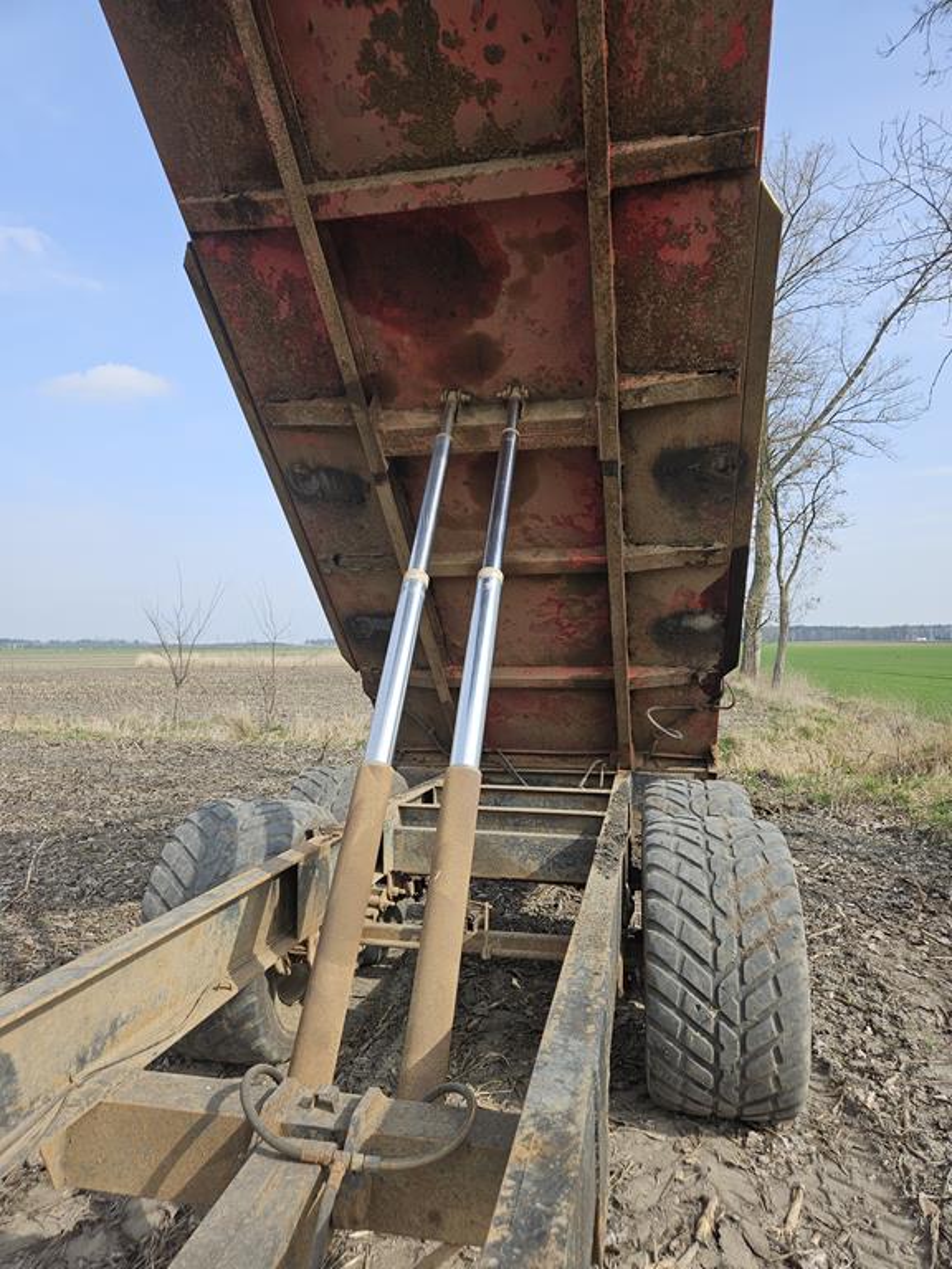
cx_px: 476
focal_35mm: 23
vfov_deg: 73.9
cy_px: 634
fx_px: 843
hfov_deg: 58.9
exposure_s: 1/939
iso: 25
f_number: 1.8
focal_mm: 5.4
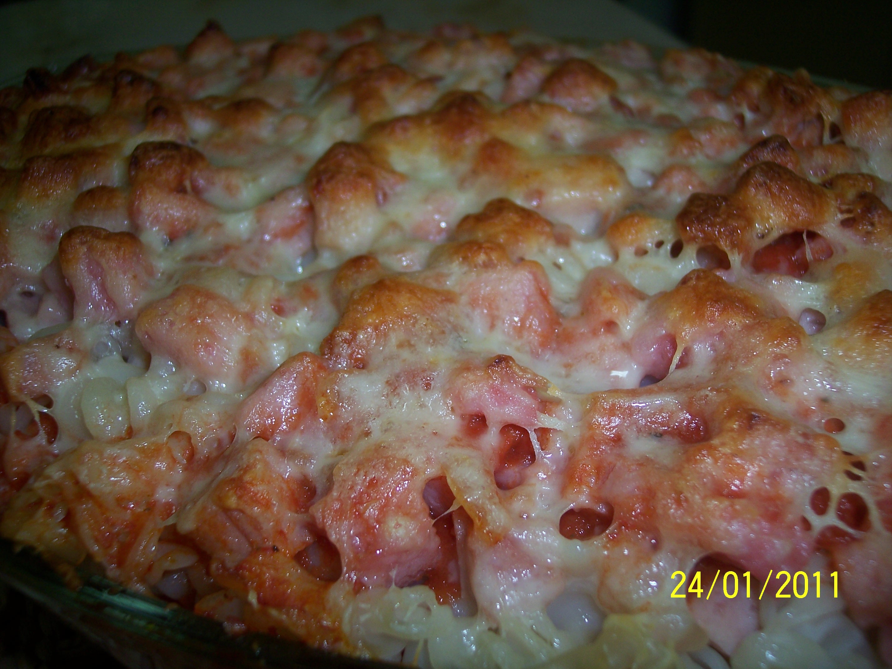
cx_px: 446
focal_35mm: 39
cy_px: 334
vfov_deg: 36.8
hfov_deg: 47.9
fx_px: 1005
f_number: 2.8
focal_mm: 8
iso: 100
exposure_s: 1/60
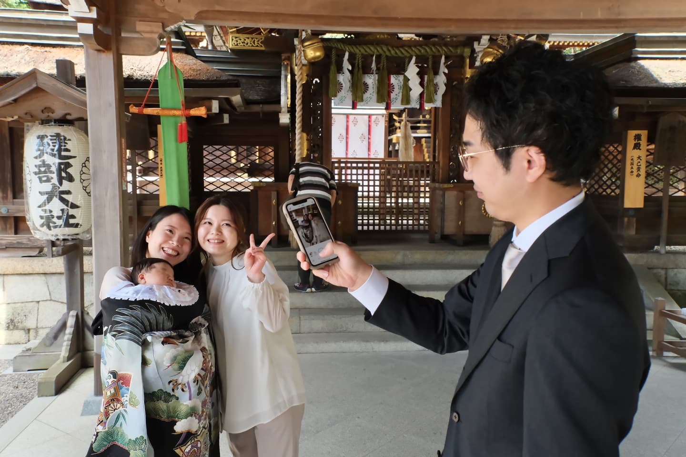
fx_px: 572
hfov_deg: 61.9
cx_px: 343
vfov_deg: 43.6
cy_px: 228
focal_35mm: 30
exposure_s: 1/200
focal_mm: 20
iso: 1600
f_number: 6.3
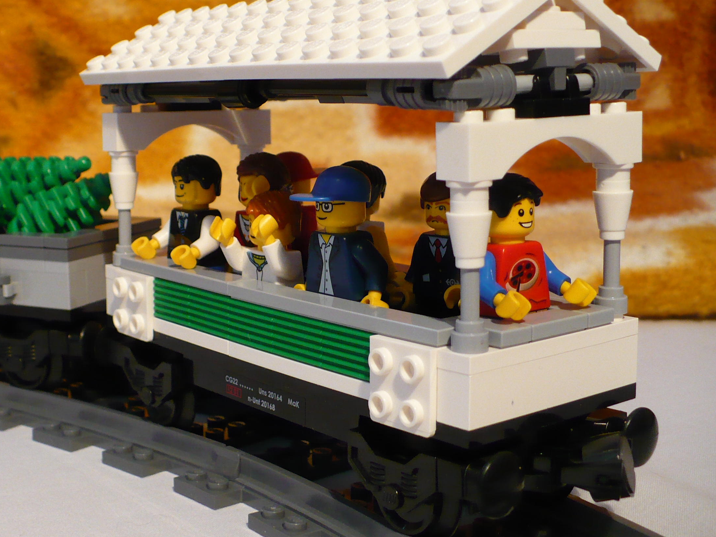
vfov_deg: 28.0
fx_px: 1075
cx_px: 222
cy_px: 256
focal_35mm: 52
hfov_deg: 36.3
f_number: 2.8
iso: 200
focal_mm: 6.1
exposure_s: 1/20
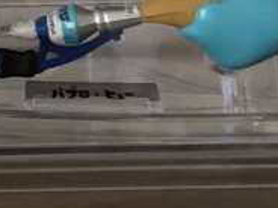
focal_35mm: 156
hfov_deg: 10.6
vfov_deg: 9.2
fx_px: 1253
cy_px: -145
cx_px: -419
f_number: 1.8
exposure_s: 1/20
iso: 40
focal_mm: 3.99
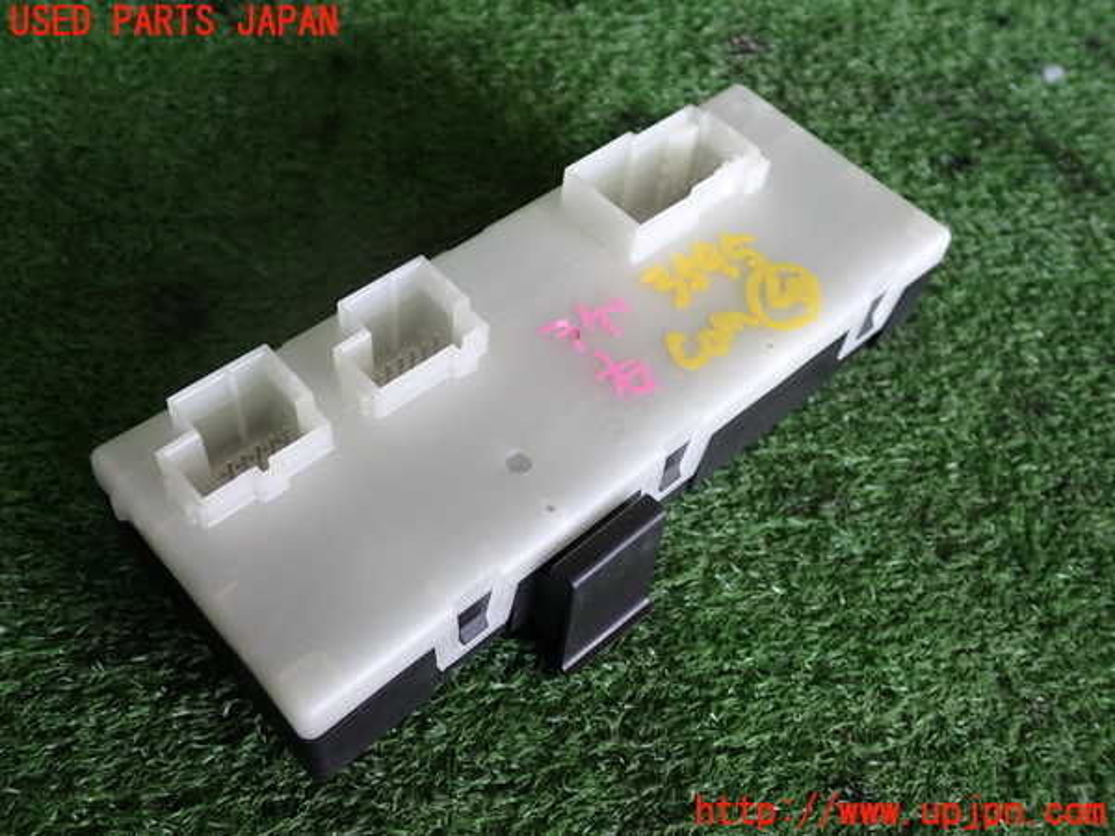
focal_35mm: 36
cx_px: 558
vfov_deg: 39.7
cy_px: 418
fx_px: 1160
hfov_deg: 51.4
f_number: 2.5
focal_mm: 6.37
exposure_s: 1/80
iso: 200
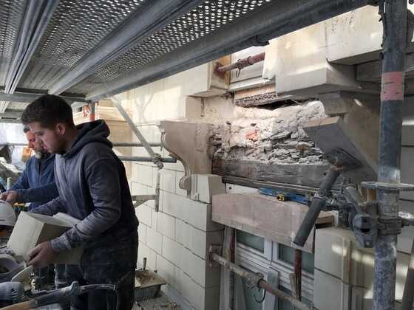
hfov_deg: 61.7
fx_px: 347
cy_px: 155
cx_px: 207
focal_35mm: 29
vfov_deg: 48.2
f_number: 2.2
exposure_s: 1/175
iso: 25
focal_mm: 4.15
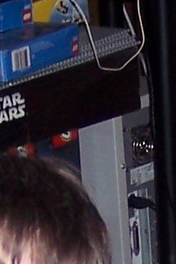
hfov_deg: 4.4
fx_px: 2275
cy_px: 551
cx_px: 173
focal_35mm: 310
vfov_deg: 6.4
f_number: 2.8
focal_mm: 8
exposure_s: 1/60
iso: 100
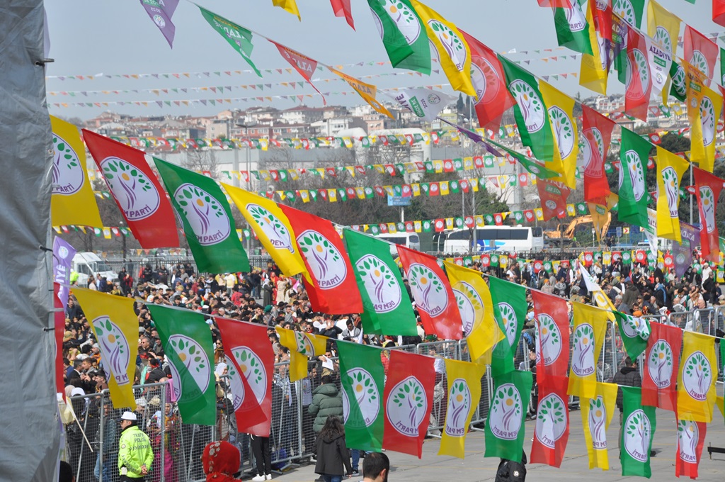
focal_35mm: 112
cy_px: 241
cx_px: 362
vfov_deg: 12.1
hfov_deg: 18.2
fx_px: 2263
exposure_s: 1/640
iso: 200
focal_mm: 75
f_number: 6.3
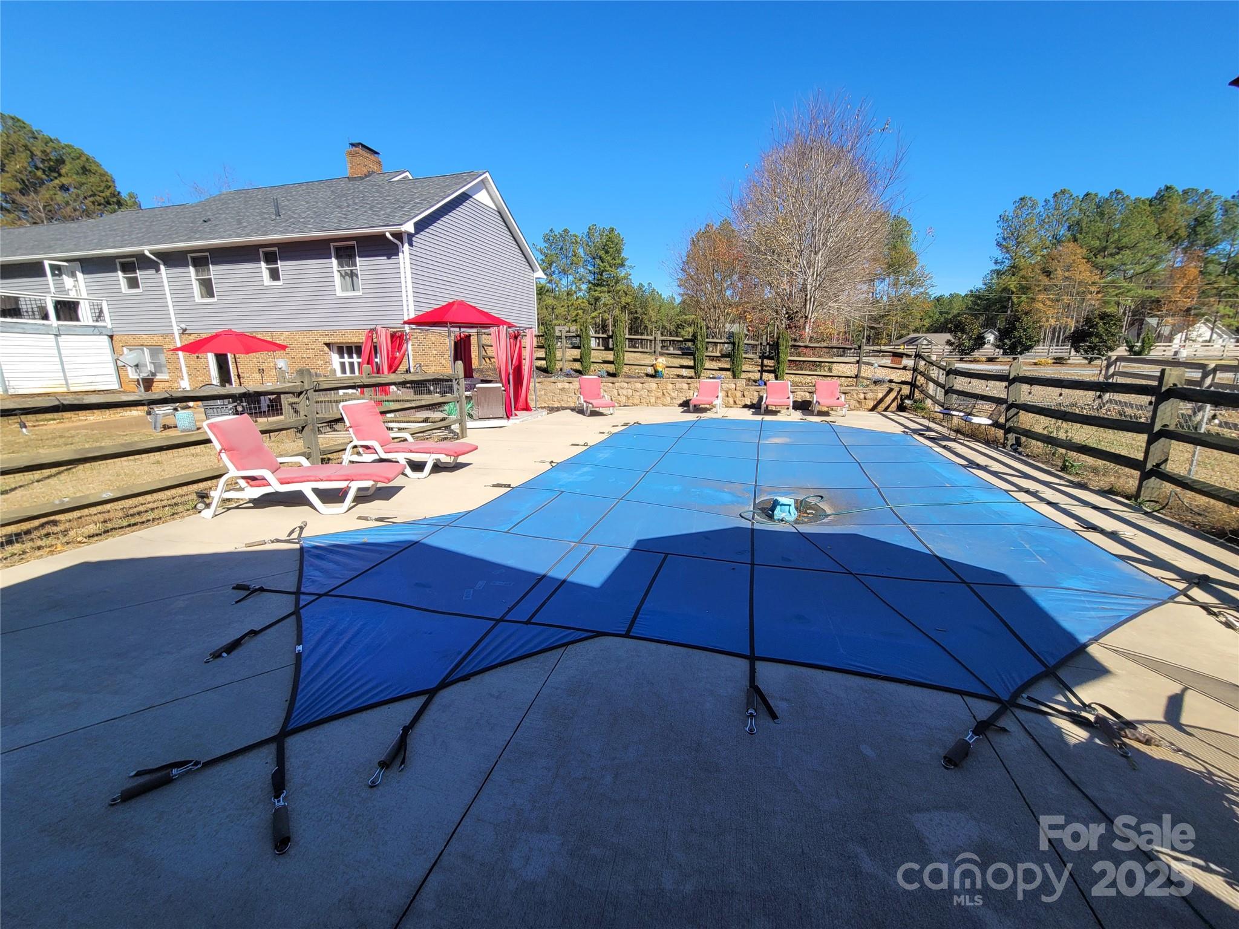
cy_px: 464
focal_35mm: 13
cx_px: 620
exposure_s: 1/1132
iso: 50
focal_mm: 2.2
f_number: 2.2
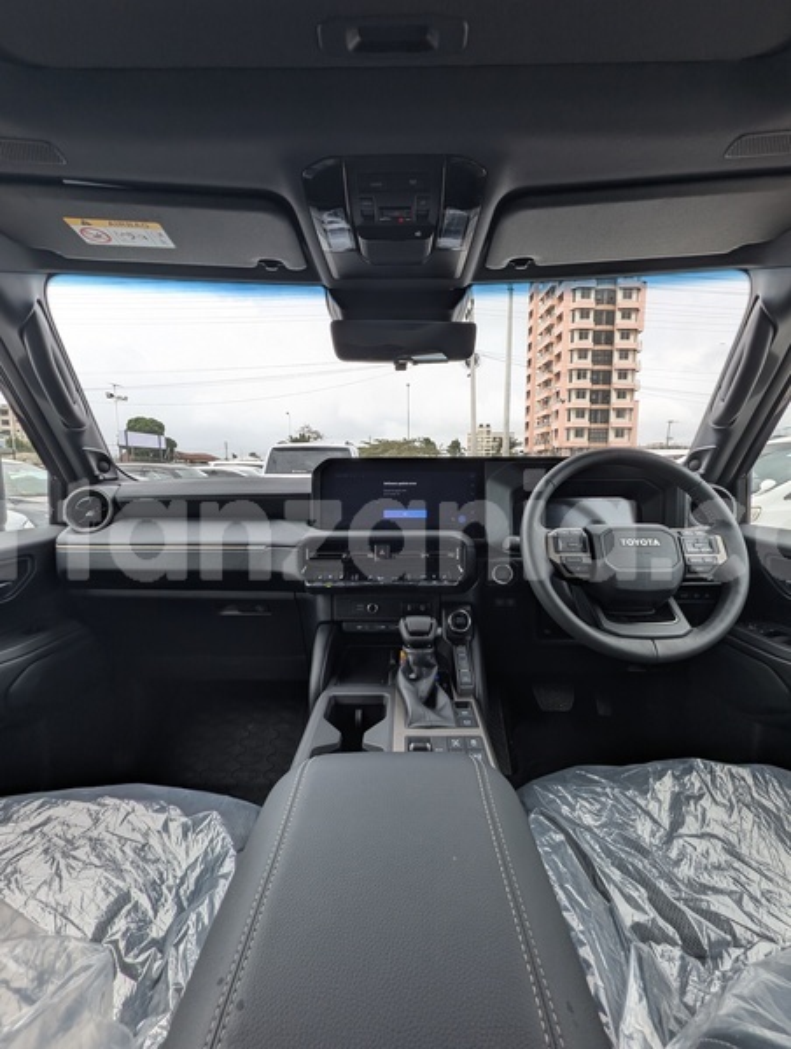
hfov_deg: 90.1
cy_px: 524
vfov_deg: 106.1
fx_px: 395
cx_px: 396
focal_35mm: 13
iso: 41
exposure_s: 1/631
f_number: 2.2
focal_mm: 1.95
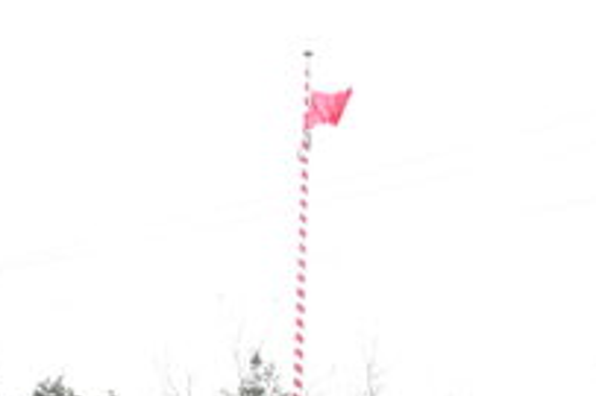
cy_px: 581
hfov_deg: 22.6
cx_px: 297
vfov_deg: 14.2
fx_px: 1489
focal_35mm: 90
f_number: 5
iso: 500
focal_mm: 29
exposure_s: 1/160
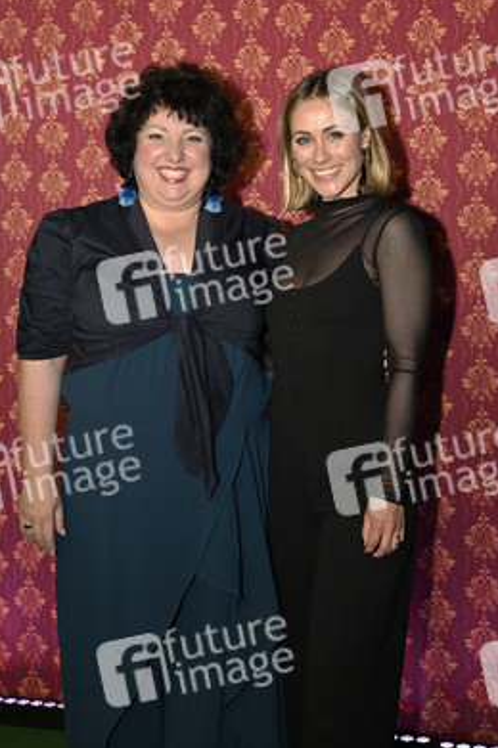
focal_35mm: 46
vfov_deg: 42.8
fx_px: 956
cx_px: 251
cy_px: 375
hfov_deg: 29.2
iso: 200
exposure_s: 1/200
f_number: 4
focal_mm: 45
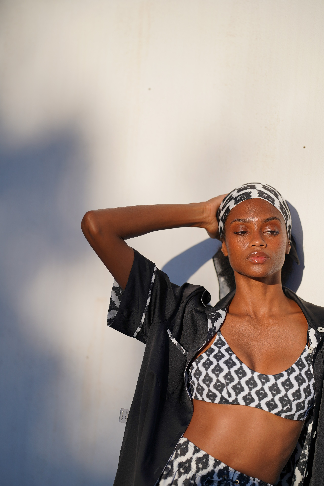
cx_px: 162
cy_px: 243
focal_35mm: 135
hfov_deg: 10.2
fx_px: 1822
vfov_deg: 15.2
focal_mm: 135
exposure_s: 1/4000
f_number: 2.2
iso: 100
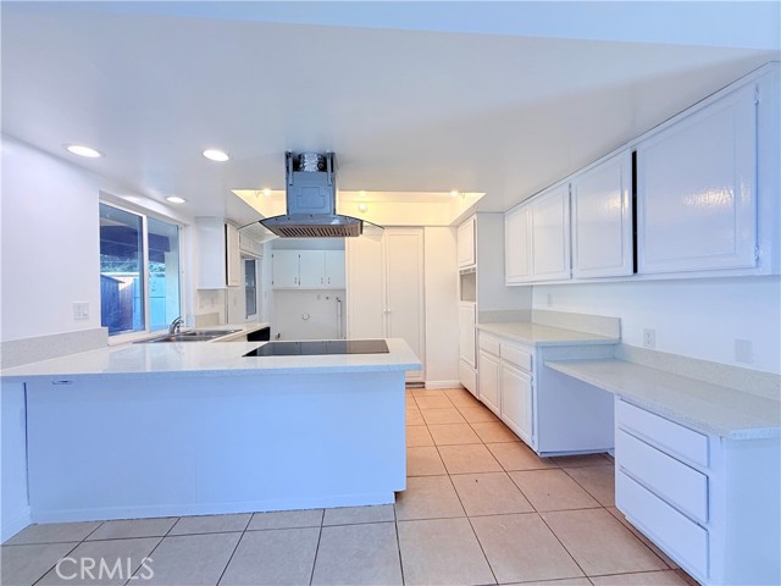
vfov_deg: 85.7
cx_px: 390
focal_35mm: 14
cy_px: 293
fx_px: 316
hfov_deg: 102.1
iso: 64
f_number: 2.2
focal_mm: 2.22
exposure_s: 1/120
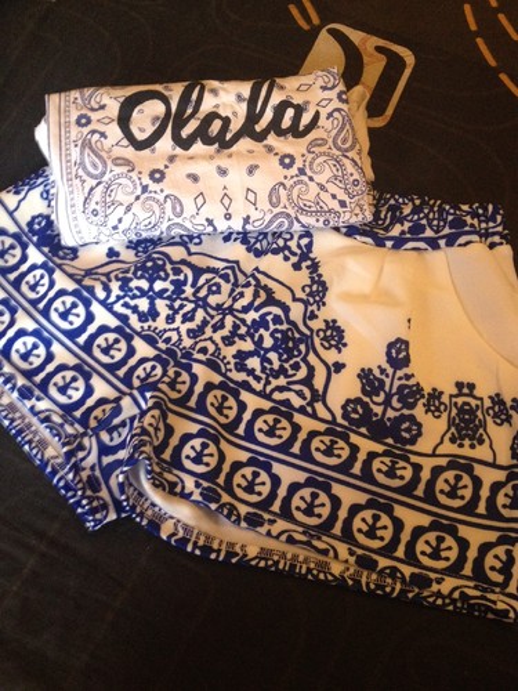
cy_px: 346
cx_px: 259
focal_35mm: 35
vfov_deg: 52.6
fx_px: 698
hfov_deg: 40.7
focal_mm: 4.28
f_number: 2.4
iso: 320
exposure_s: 1/20
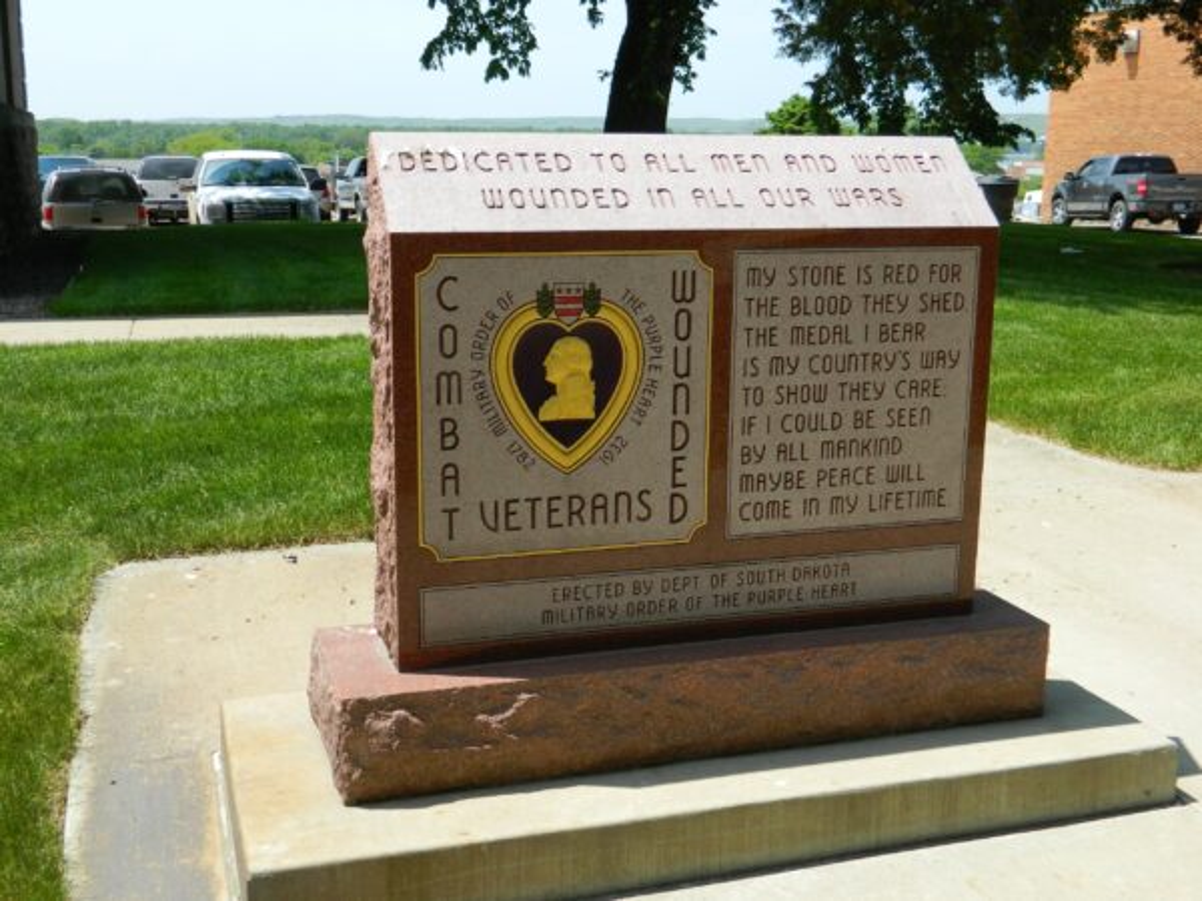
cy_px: 450
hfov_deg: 45.8
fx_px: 1424
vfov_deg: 35.1
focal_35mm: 41
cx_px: 601
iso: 80
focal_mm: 7.3
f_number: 3.5
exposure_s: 1/500
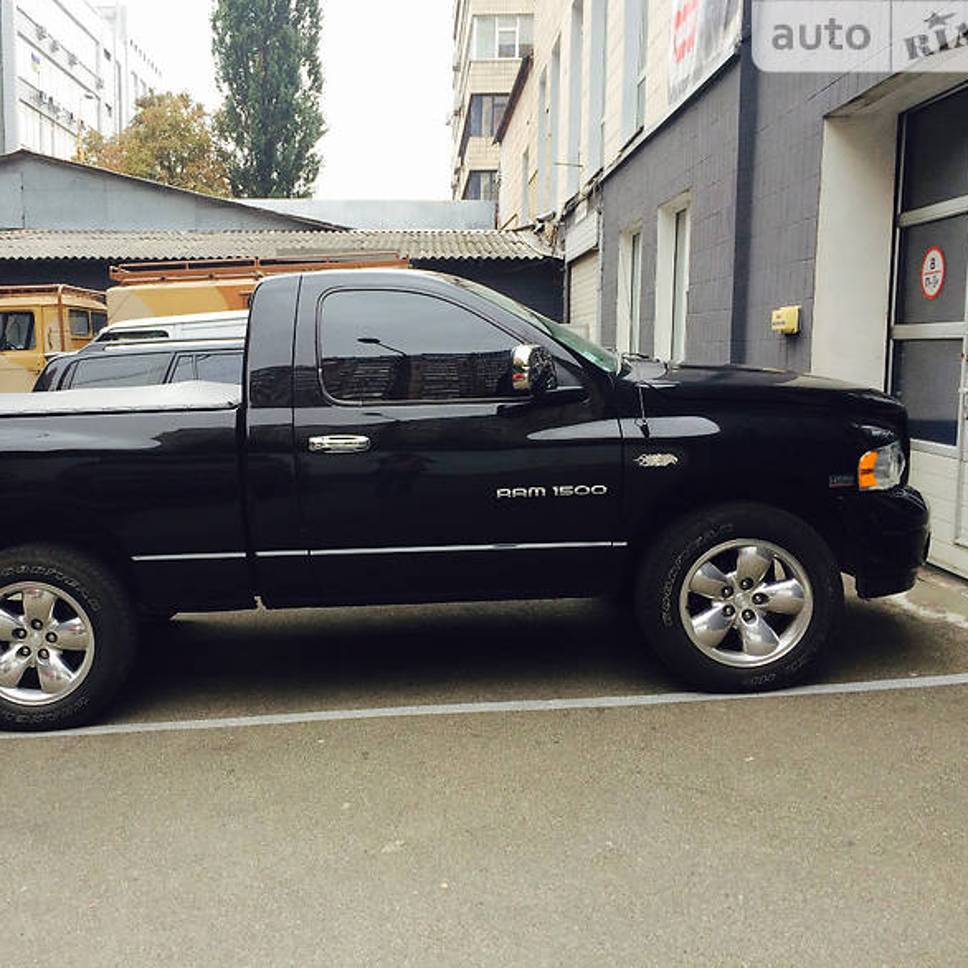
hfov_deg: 46.7
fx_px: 1107
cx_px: 354
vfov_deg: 47.2
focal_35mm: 35
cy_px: 477
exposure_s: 1/60
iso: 40
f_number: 2.2
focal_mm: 4.2
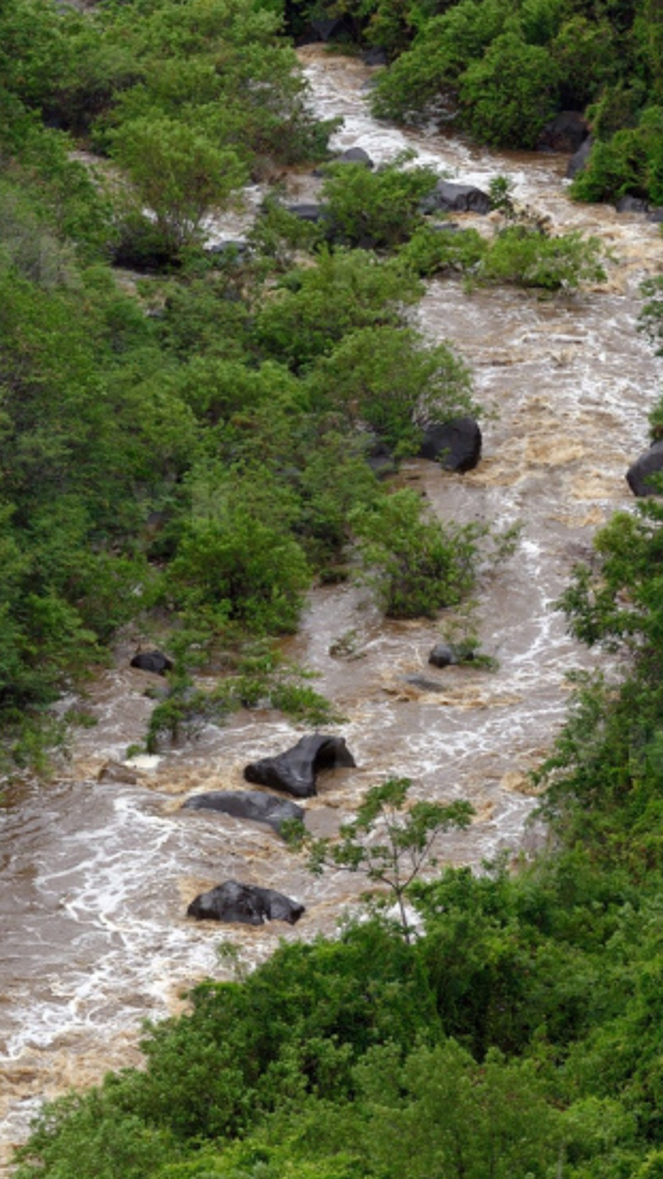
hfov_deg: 6.5
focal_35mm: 187
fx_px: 5845
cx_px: 325
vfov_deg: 11.5
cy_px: 556
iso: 500
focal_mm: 110
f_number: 9
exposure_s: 1/160
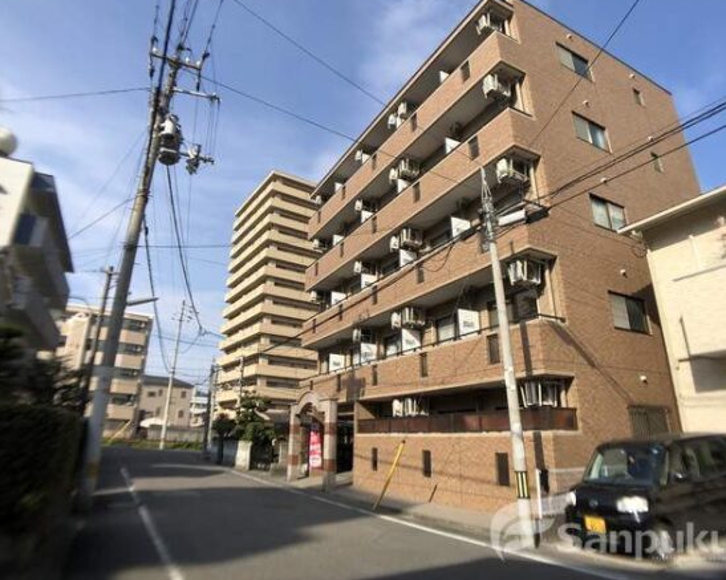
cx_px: 354
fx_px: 644
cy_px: 283
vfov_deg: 48.5
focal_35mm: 30
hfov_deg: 58.8
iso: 20
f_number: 1.8
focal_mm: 3.99
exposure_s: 1/1779
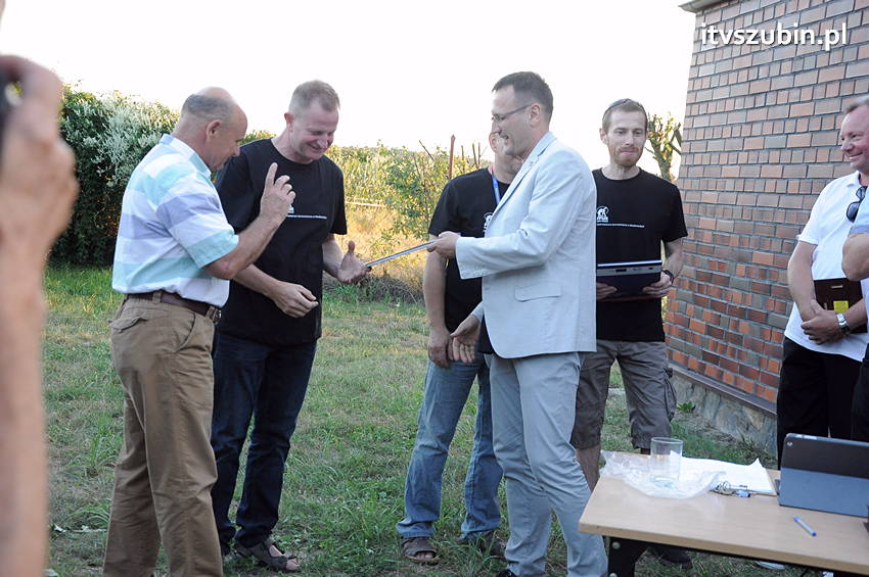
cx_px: 434
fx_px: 1230
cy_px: 288
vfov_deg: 26.4
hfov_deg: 38.9
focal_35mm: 51
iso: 800
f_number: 5
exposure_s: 1/100
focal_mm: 34
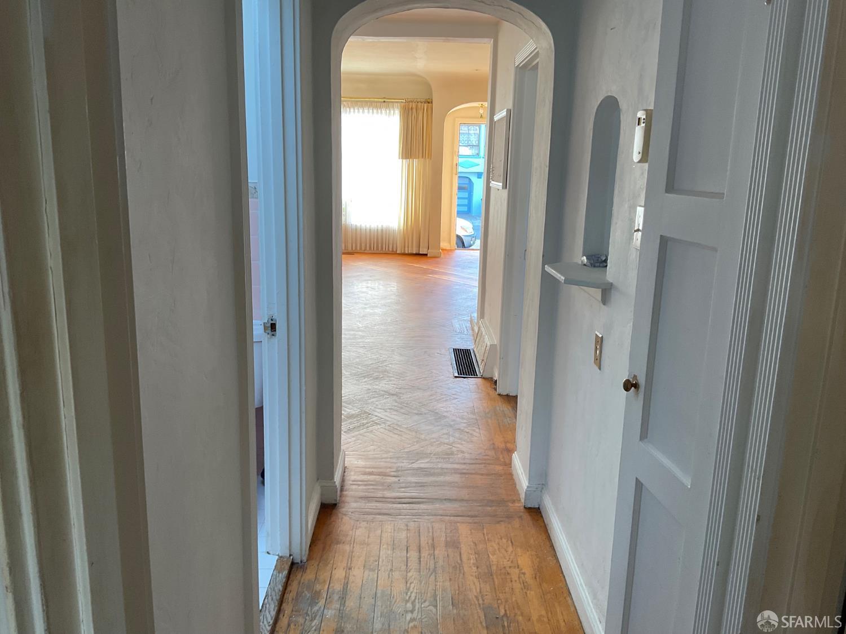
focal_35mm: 29
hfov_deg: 61.7
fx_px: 709
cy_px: 317
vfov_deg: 48.2
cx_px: 423
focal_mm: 3
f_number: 1.8
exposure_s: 1/60
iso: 32
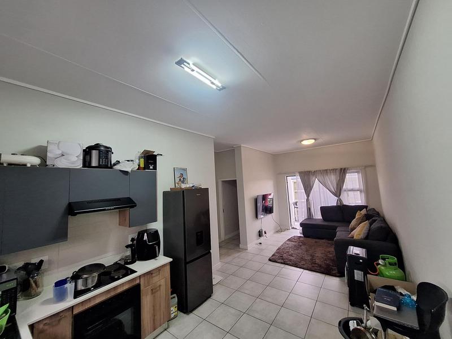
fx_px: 170
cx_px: 226
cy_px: 170
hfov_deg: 106.2
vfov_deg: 89.9
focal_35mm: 13
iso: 200
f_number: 2.2
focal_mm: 1.74
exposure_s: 1/40
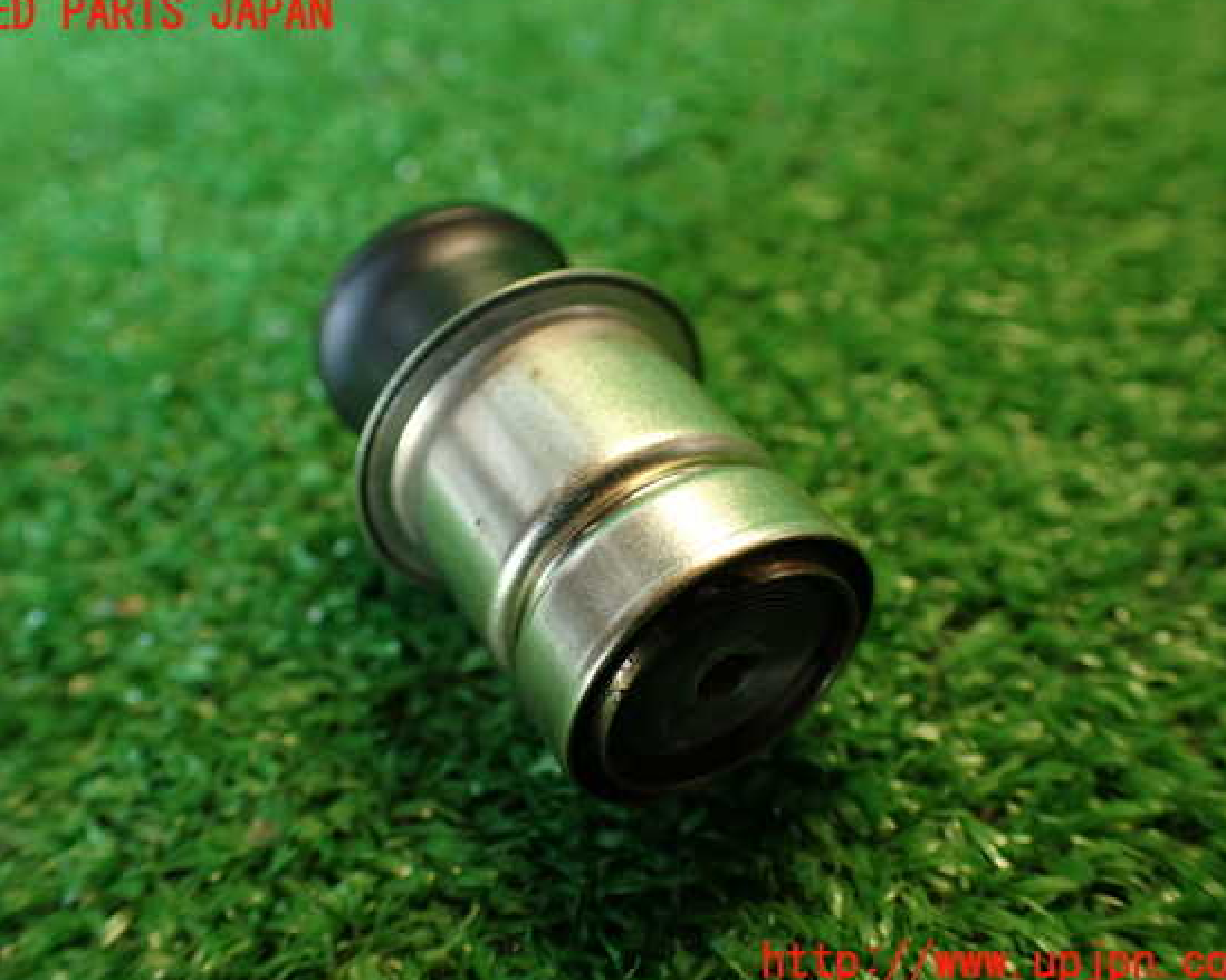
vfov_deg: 45.8
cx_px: 596
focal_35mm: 32
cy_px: 489
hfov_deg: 55.7
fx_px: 1161
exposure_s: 1/30
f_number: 2.3
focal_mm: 5.4
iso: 200
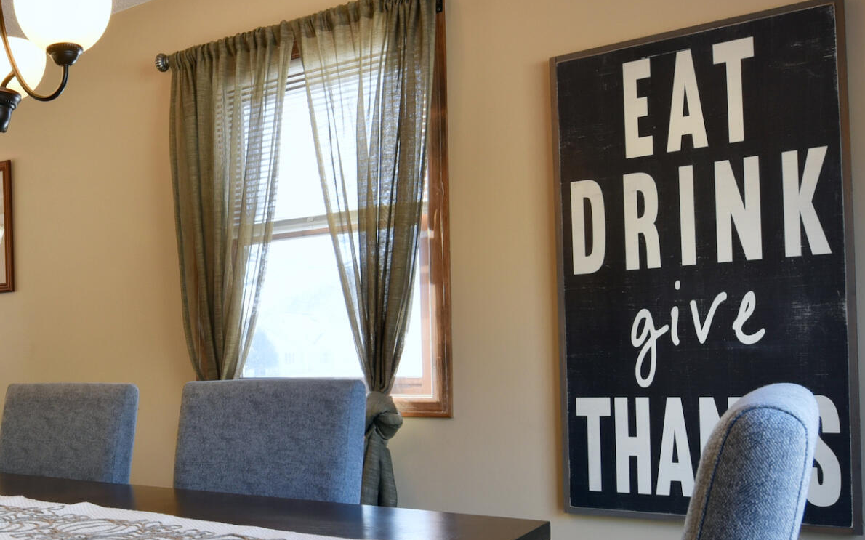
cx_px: 137
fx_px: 848
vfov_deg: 34.9
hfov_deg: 49.8
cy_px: 364
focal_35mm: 36
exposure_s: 1/30
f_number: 10
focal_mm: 14
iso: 800
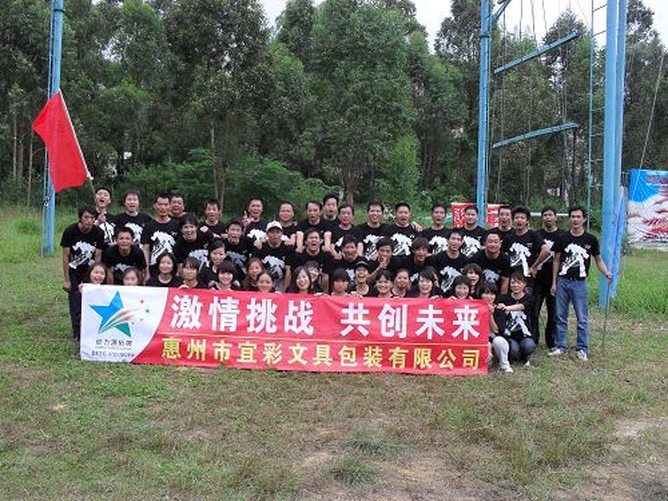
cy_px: 250
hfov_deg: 52.6
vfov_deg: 40.7
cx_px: 334
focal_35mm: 35
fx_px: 675
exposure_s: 1/90
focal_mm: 6.3
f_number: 3.2
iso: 100
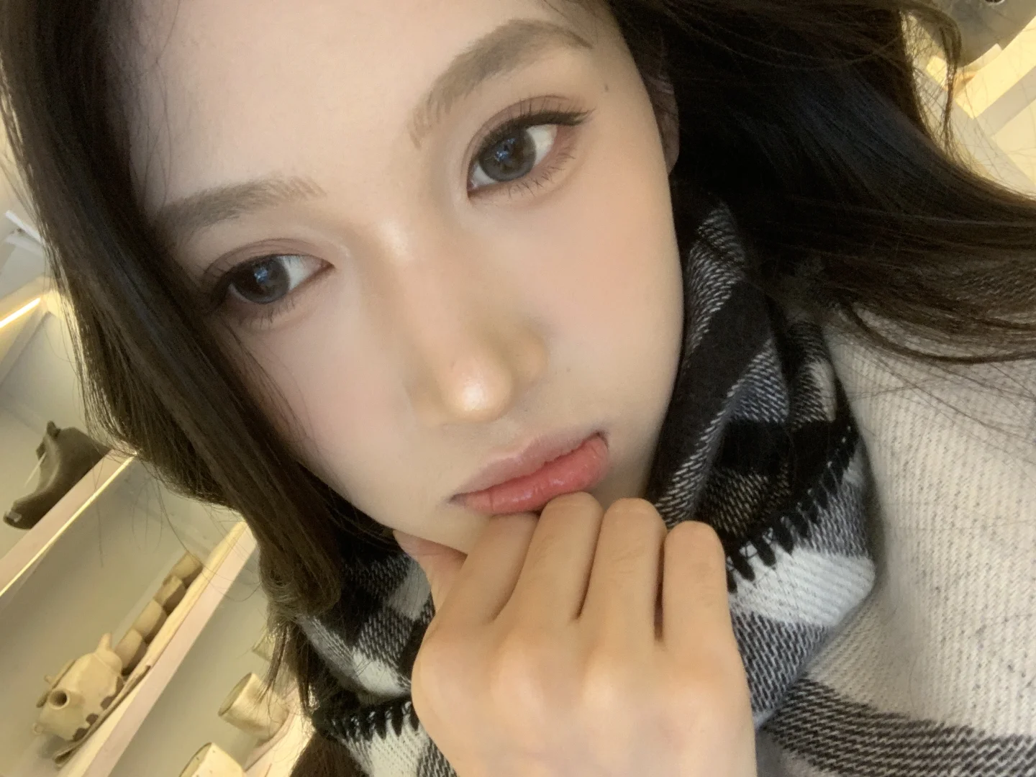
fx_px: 958
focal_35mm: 32
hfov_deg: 56.8
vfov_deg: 44.2
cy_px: 388
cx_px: 518
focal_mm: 2.87
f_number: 2.2
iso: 250
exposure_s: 1/60
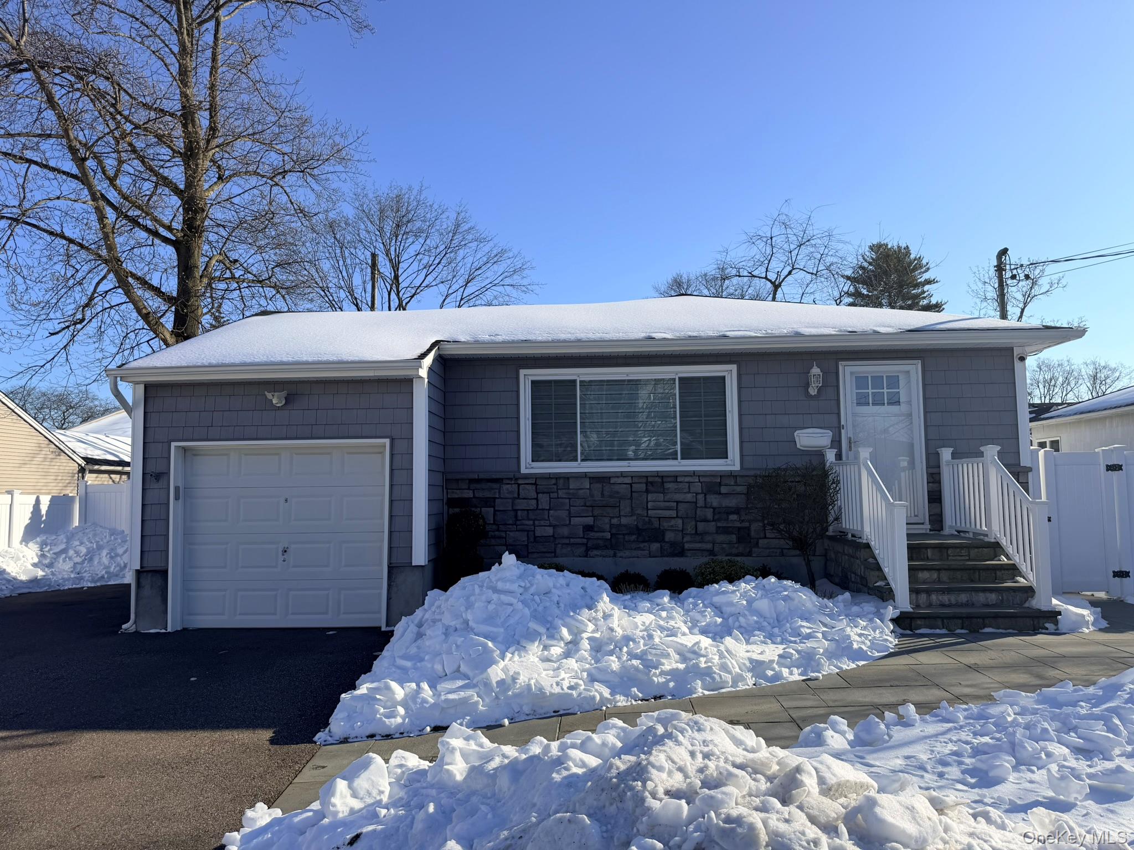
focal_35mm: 24
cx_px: 567
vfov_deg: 56.8
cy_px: 425
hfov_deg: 71.6
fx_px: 786
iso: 80
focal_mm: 6.76
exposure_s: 1/5714
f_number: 1.78
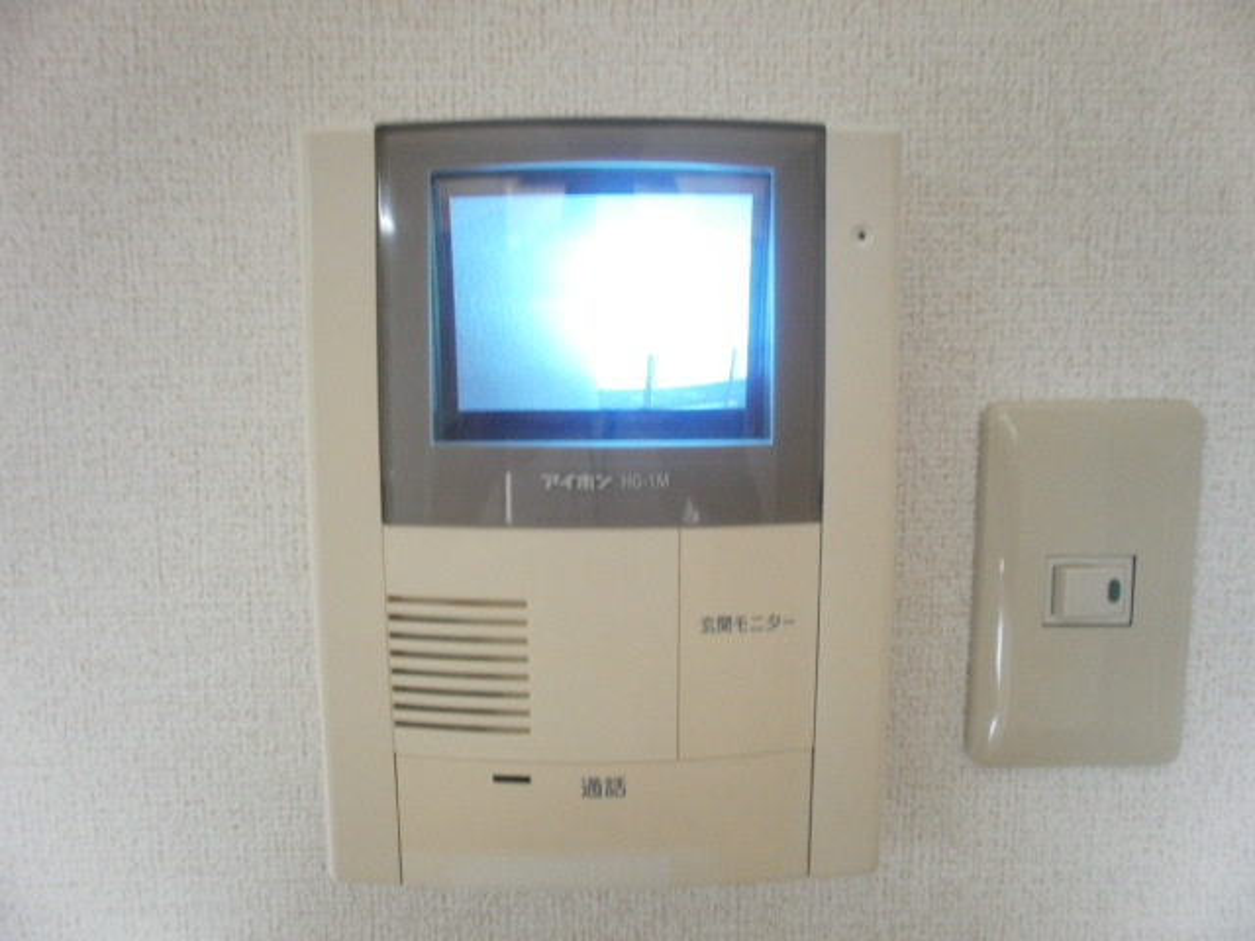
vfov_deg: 53.1
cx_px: 628
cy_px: 470
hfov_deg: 67.3
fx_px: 943
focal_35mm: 26
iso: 400
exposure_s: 1/25
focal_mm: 4.65
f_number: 2.6
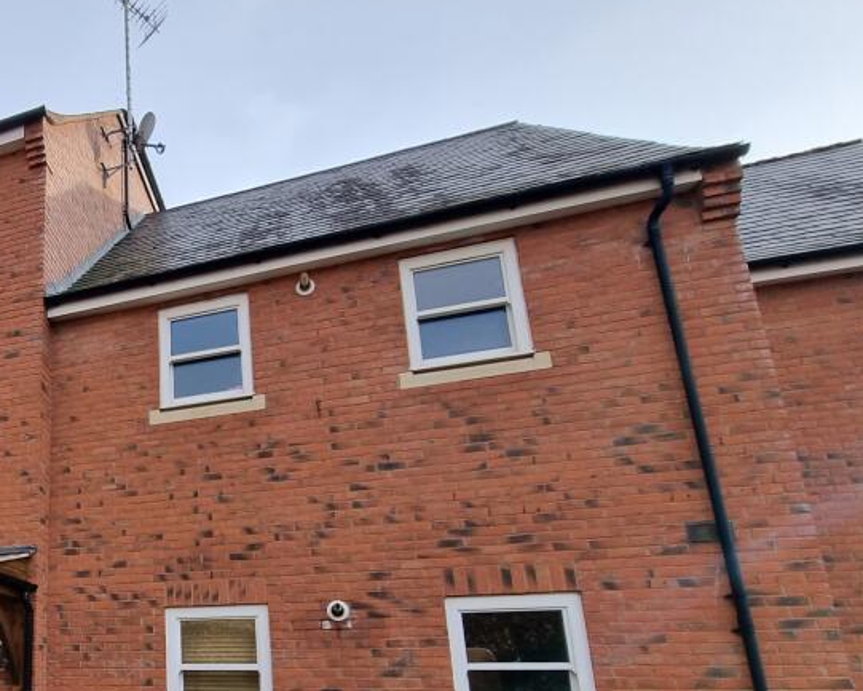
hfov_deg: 58.4
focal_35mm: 24
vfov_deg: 55.9
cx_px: 64
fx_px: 613
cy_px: 520
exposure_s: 1/792
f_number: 2.2
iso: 50
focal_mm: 2.2
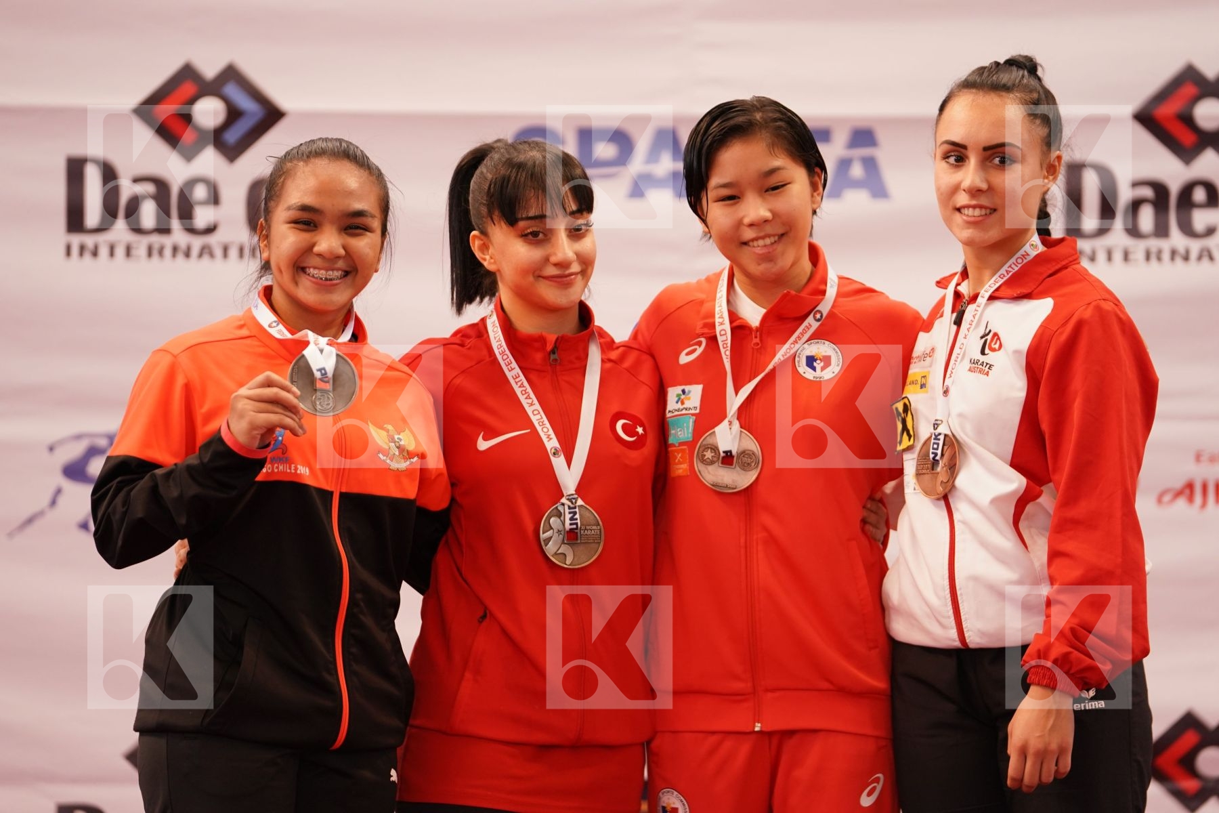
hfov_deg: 12.5
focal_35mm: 165
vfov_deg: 8.3
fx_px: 5587
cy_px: 406
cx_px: 610
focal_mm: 165
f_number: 2.8
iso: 1000
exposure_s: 1/200
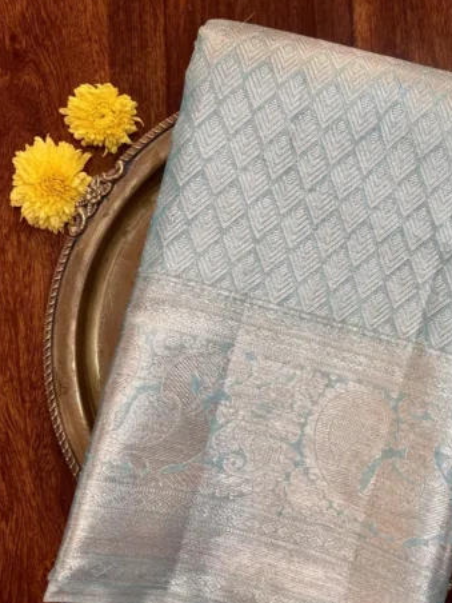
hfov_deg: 31.0
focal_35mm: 46
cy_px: 324
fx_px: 801
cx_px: 333
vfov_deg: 41.2
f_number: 1.6
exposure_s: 1/50
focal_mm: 5.96
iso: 64
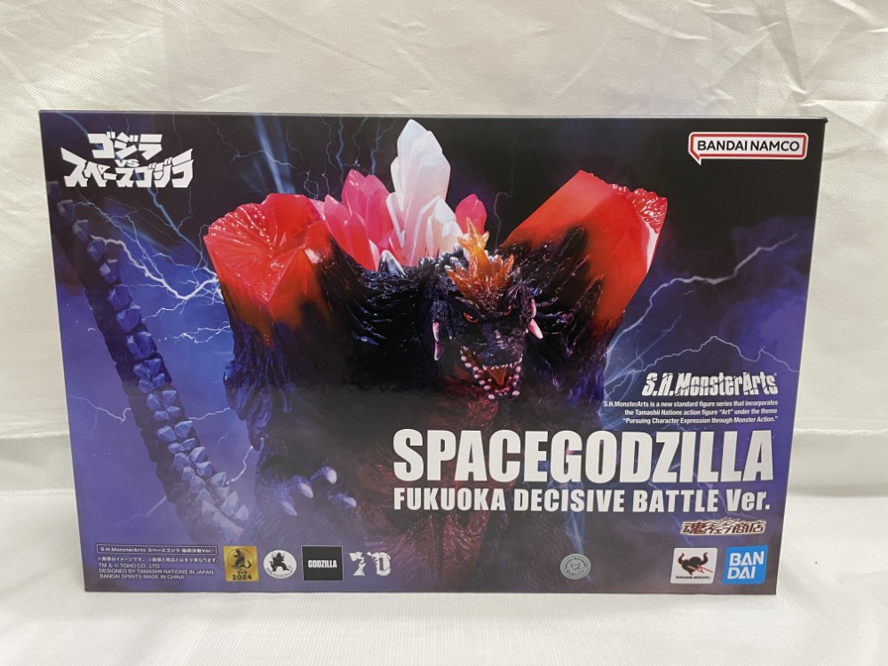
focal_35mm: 26
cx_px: 444
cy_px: 333
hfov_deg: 67.3
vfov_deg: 53.1
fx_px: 667
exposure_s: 1/50
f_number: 1.6
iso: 200
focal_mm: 4.2
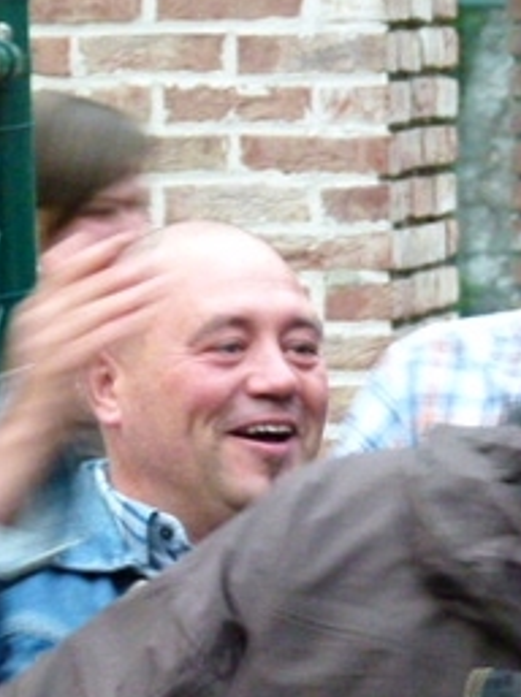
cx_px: 687
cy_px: 521
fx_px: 7102
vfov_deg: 5.6
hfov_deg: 4.2
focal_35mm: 353
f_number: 3.7
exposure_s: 1/20
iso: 800
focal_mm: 27.2
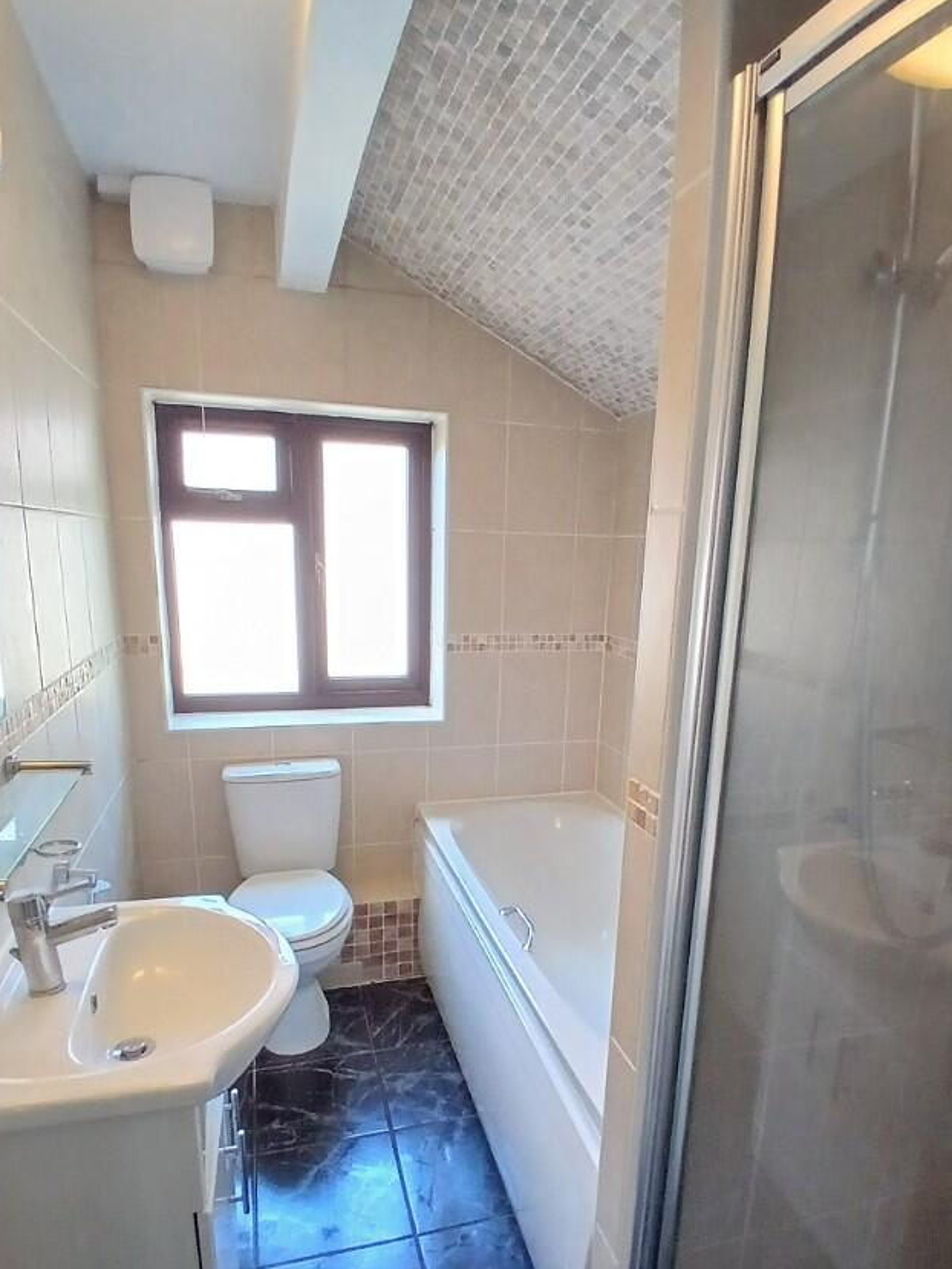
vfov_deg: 78.1
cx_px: 523
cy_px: 756
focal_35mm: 21
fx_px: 770
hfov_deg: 63.3
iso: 320
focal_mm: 1.4
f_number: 2.2
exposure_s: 1/33.3
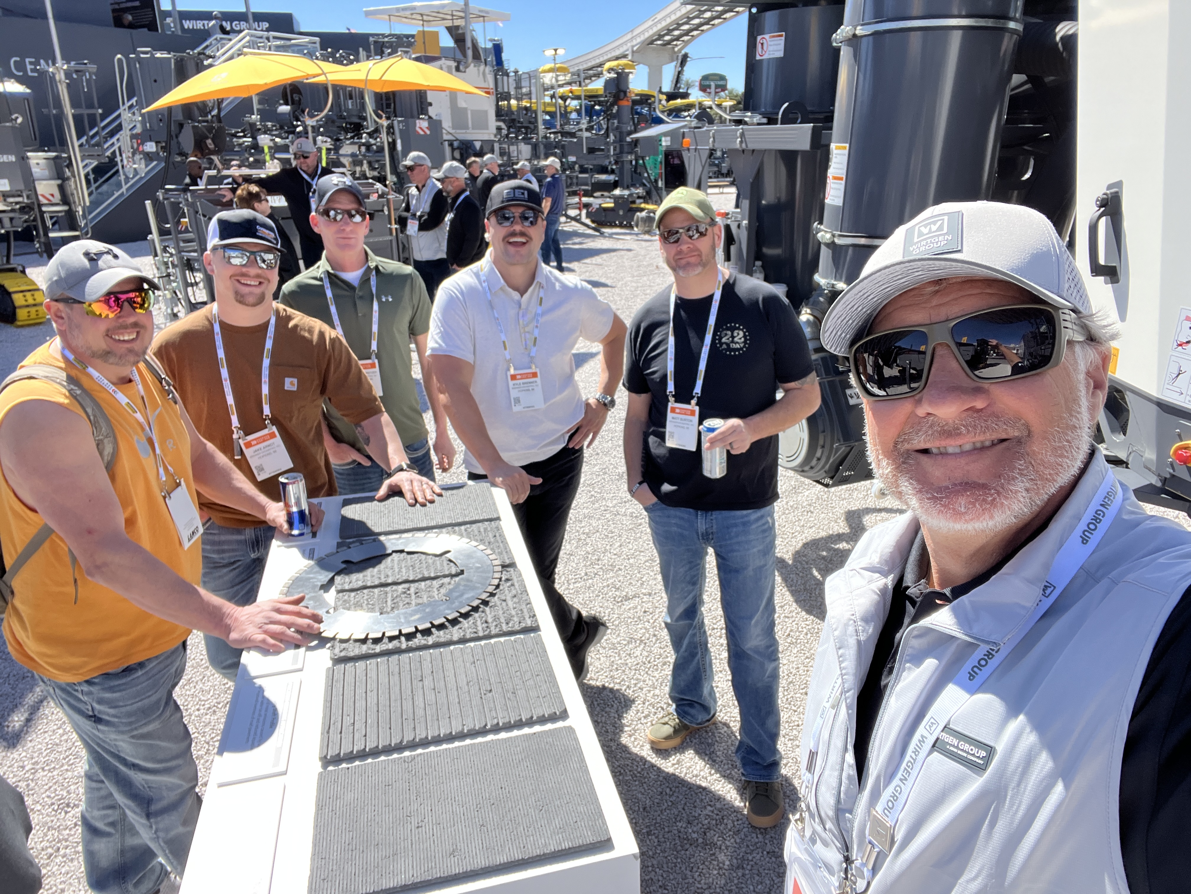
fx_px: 791
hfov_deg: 73.9
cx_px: 596
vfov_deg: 58.9
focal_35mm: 23
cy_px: 447
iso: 32
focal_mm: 2.71
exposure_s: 1/400
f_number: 2.2
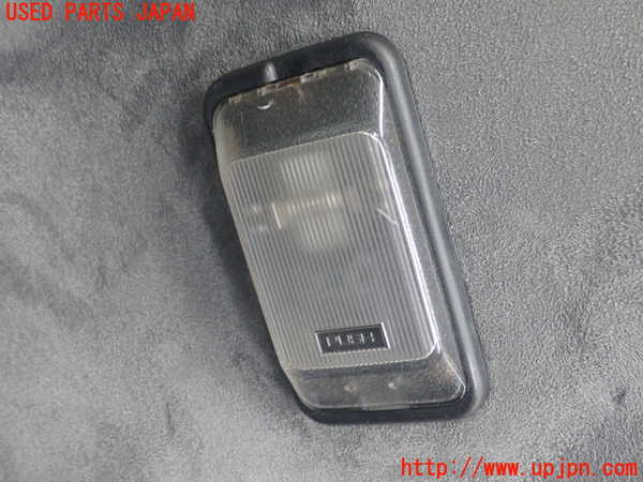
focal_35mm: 43
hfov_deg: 43.9
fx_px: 799
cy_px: 241
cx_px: 322
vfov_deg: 33.6
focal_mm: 7.86
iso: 640
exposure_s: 1/40
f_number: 2.9
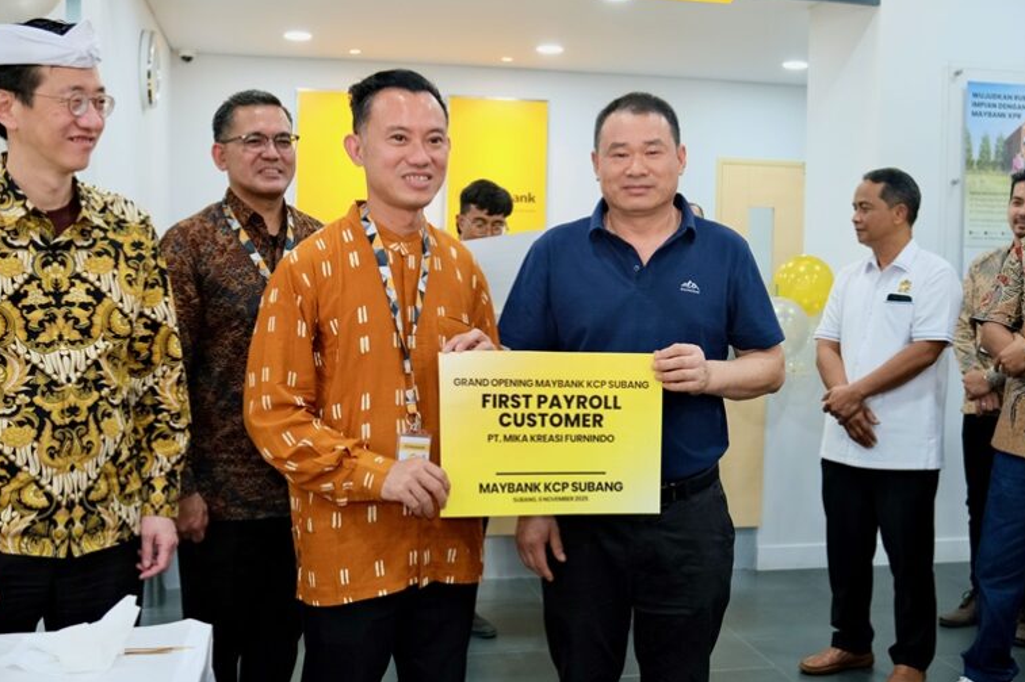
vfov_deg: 35.9
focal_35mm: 37
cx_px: 525
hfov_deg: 51.9
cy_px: 331
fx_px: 1053
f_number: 2.8
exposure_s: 1/180
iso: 2000
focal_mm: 23
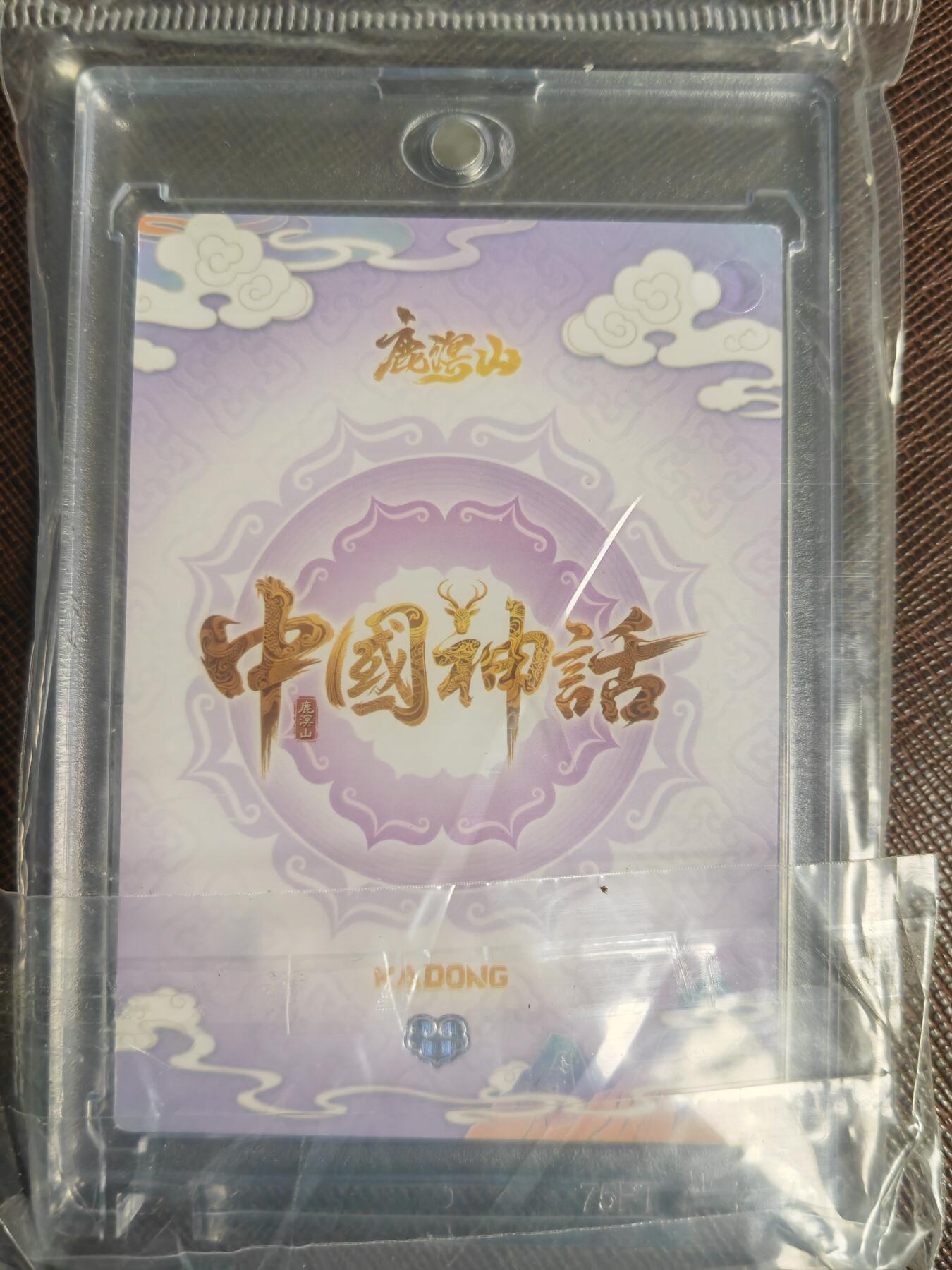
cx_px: 476
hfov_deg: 51.4
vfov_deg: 65.3
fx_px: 990
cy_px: 635
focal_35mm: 27
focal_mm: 5.53
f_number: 1.8
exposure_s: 1/100
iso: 125
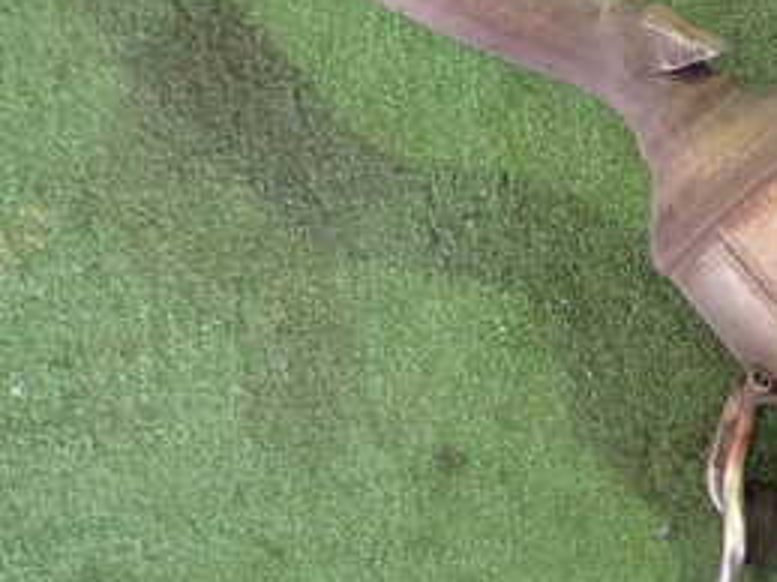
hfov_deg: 22.0
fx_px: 1974
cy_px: 207
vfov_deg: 16.7
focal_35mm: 88
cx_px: 612
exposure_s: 1/30
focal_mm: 6.83
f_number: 2.7
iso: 800
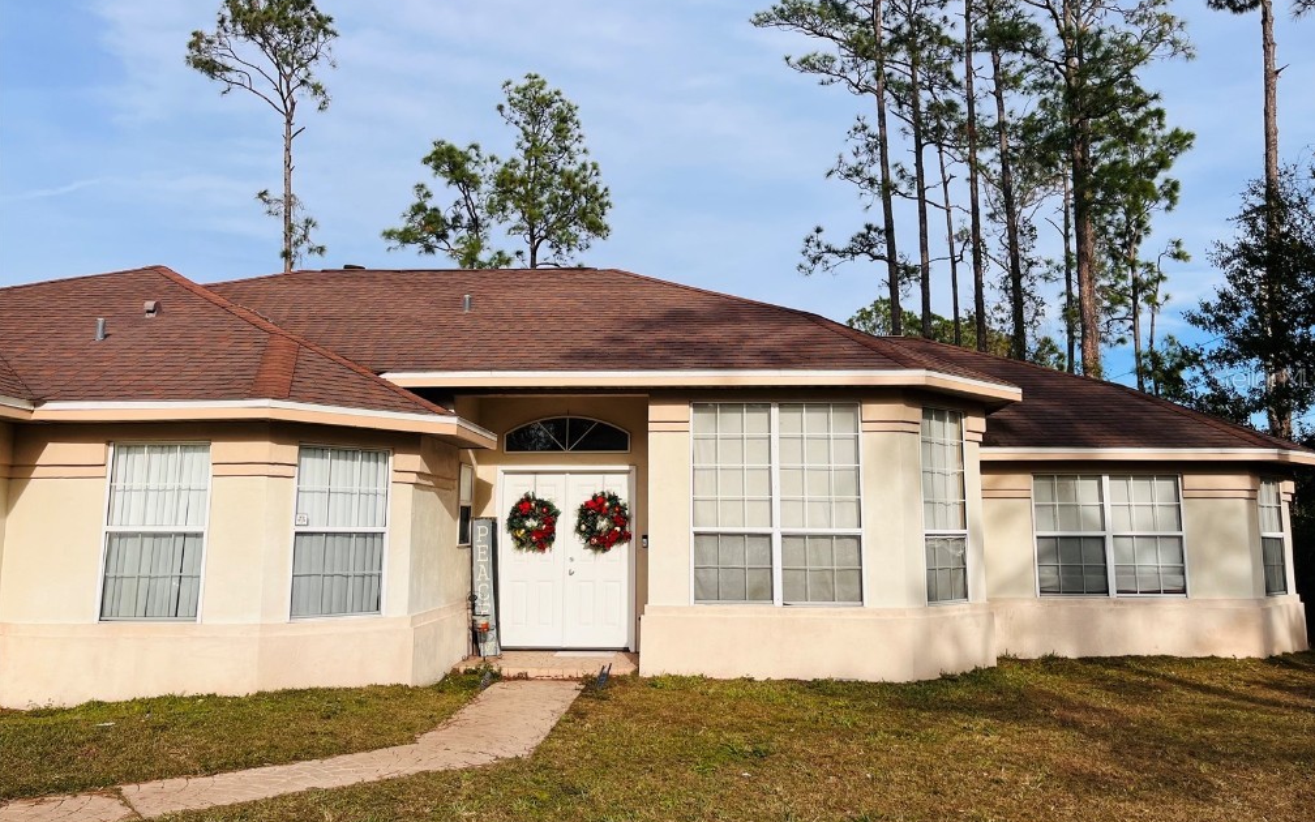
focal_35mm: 28
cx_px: 665
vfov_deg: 44.5
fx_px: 1003
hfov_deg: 66.5
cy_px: 377
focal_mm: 5.1
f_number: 1.6
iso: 50
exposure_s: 1/4484
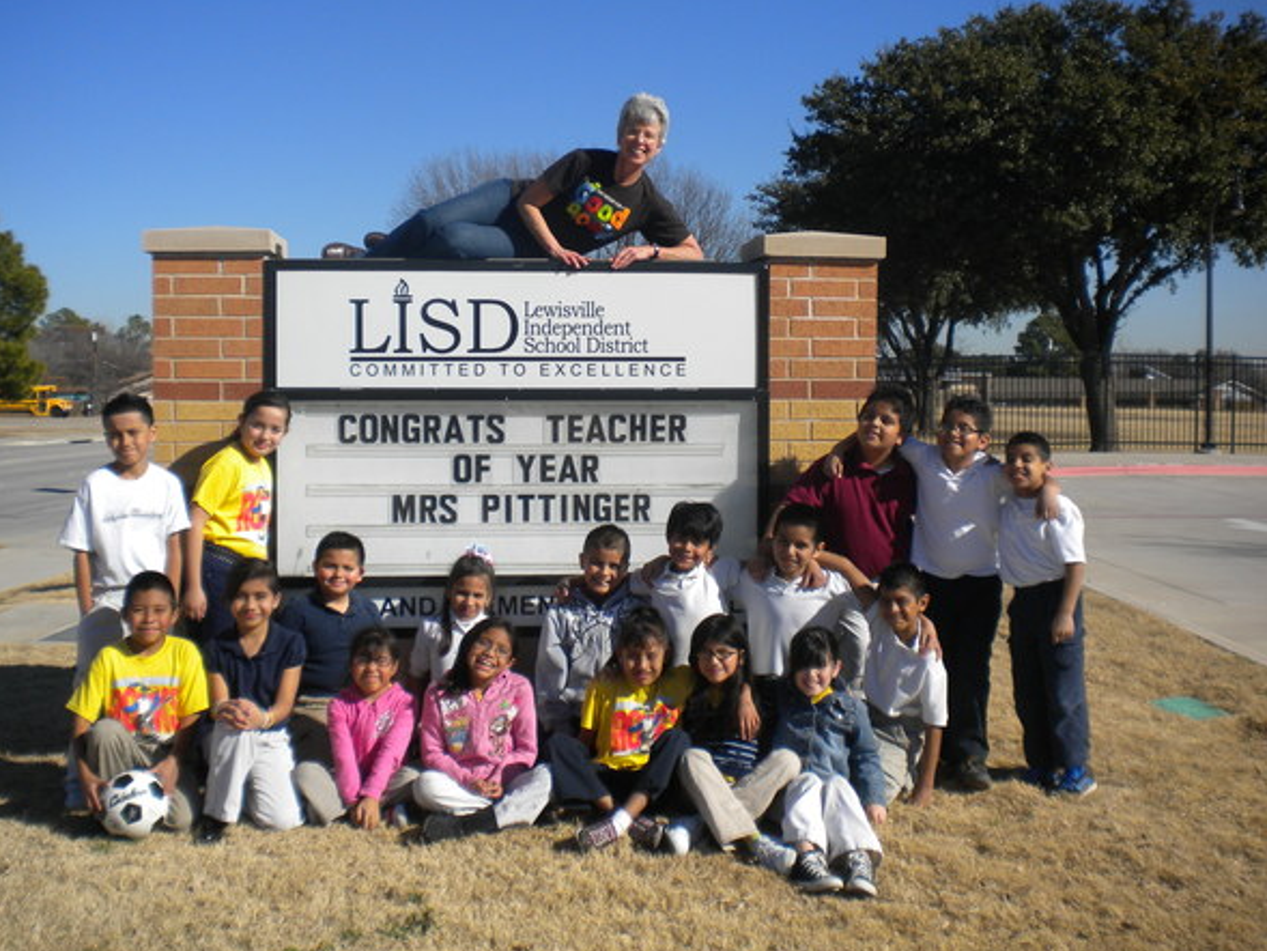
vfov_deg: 37.7
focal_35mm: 38
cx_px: 581
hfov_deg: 48.9
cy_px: 445
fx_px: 1391
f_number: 4.6
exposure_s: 1/926
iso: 80
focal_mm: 6.3
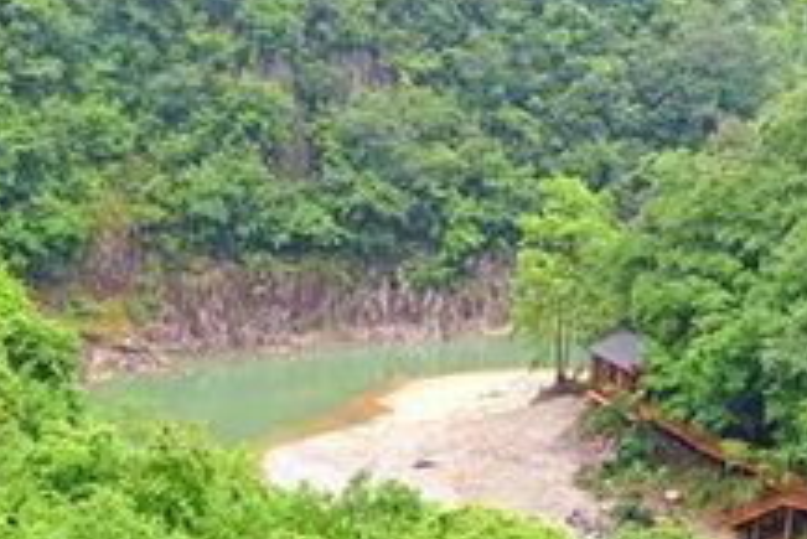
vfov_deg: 14.9
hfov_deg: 22.4
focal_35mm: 89
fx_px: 1996
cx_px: 112
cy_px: 632
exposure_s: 1/140
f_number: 2.2
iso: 40
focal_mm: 4.73
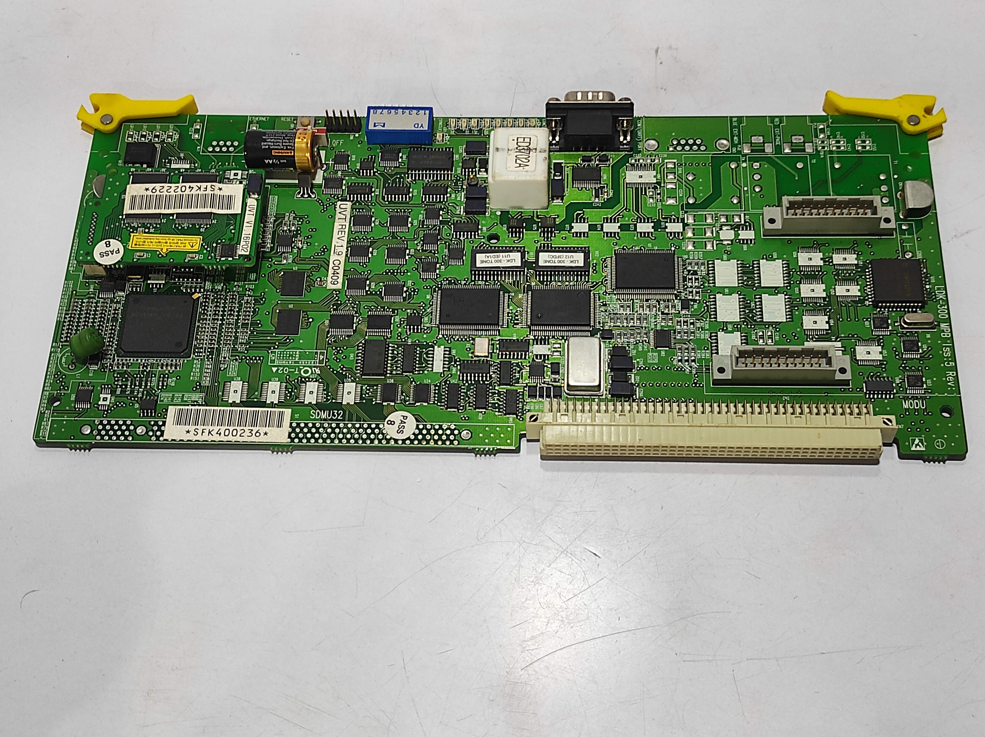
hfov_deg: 69.4
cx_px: 492
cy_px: 368
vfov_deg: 54.8
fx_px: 711
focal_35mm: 25
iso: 361
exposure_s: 1/33
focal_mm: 5.43
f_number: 1.89
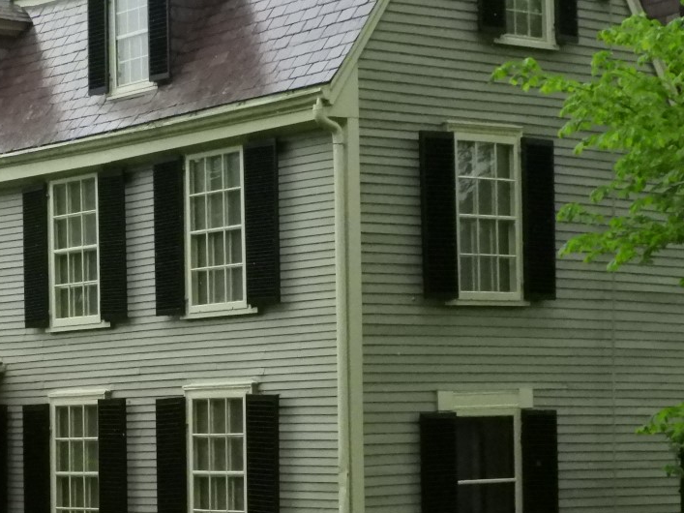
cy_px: 382
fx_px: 2213
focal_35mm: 112
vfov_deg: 13.2
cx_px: 65
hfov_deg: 17.3
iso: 1600
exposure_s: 1/1600
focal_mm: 9.9
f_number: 5
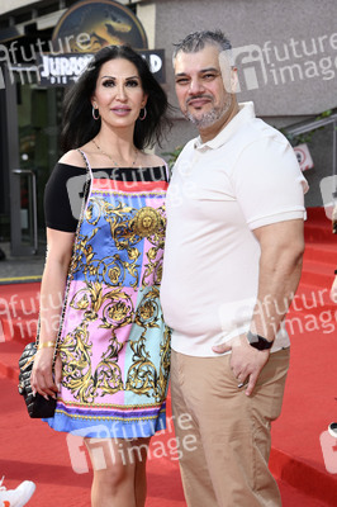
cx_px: 168
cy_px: 254
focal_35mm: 92
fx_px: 1294
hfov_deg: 14.8
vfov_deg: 22.2
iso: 250
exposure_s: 1/200
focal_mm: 92
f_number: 7.1
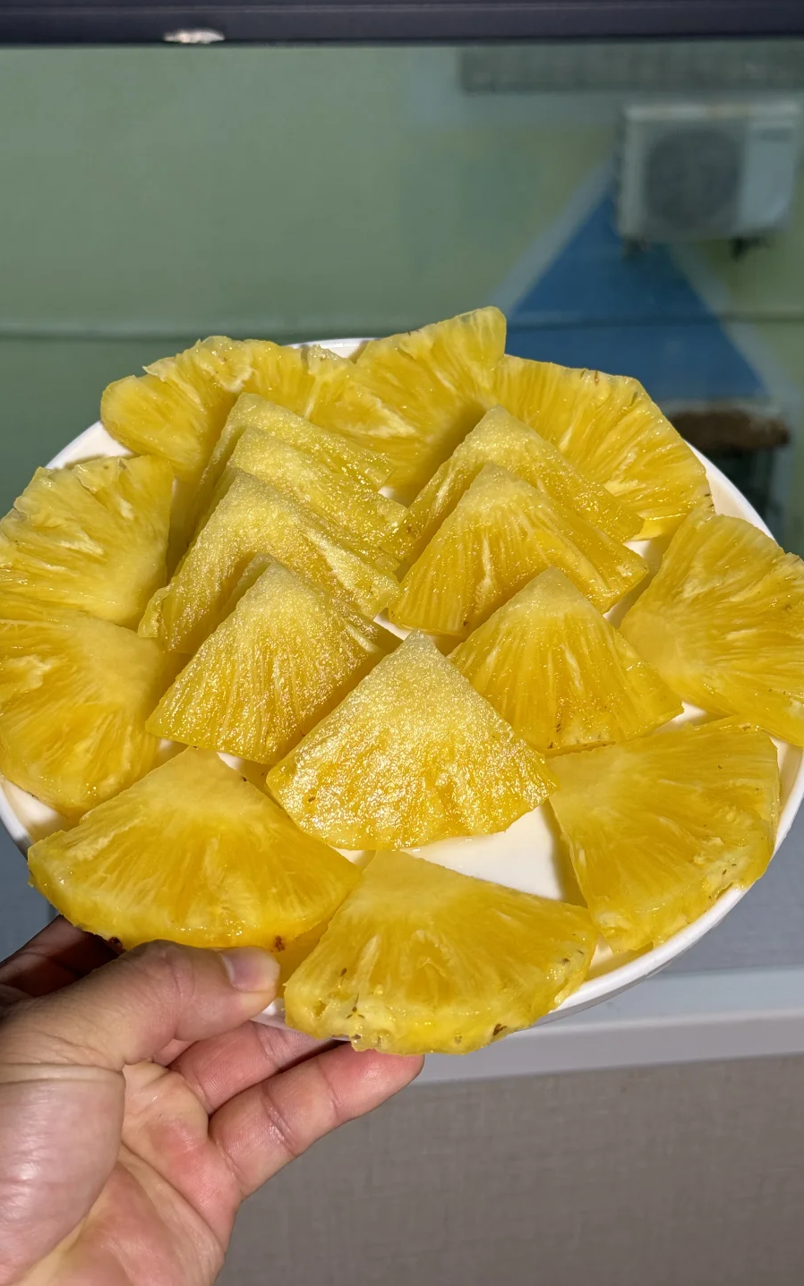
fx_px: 1788
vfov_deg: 39.6
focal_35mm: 51
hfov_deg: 25.3
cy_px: 643
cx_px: 422
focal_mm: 6.86
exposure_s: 1/995
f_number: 1.78
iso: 64
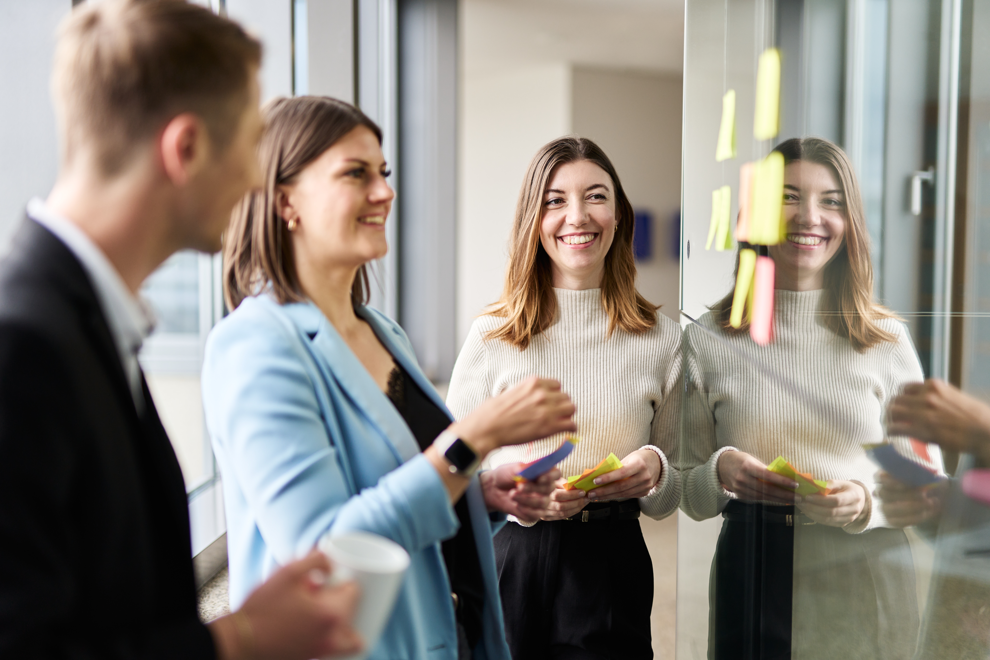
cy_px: 330
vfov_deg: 27.0
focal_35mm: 50
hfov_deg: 39.6
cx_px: 495
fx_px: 1375
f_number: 1.4
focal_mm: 50
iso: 200
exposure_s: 1/200
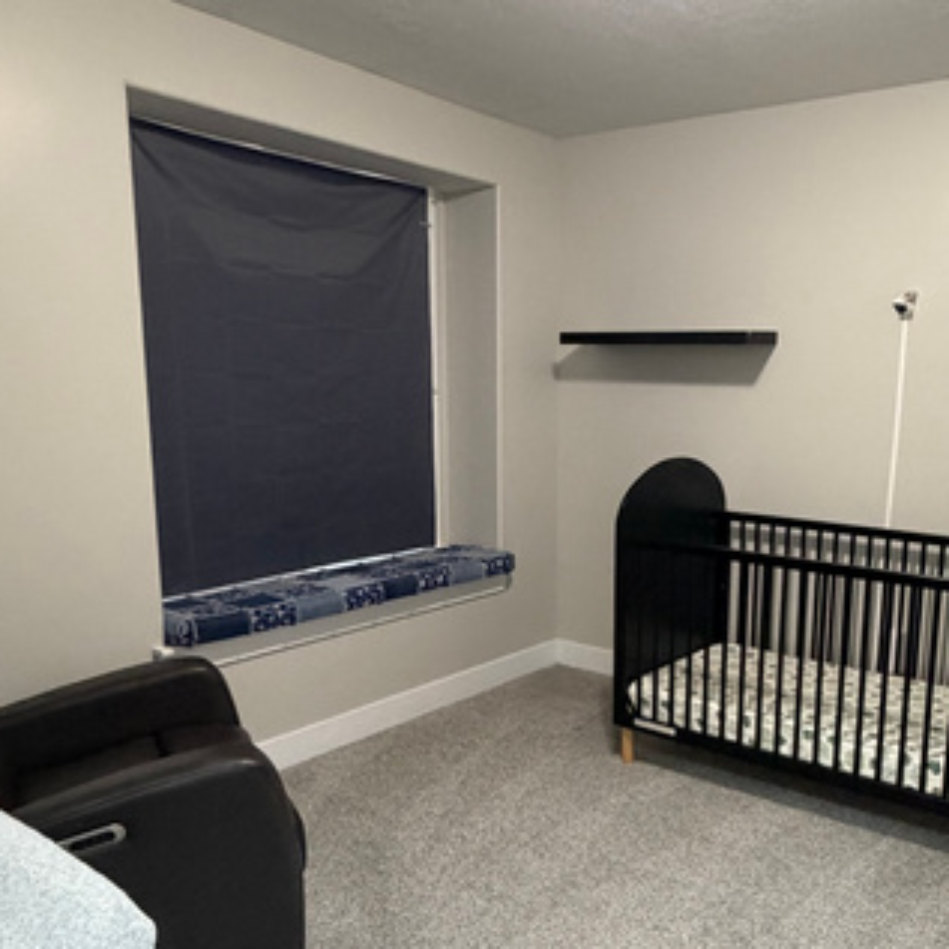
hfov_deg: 52.8
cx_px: 650
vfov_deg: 53.8
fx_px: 930
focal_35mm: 30
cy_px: 551
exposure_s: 1/60
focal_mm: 2.22
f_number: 2.2
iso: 500
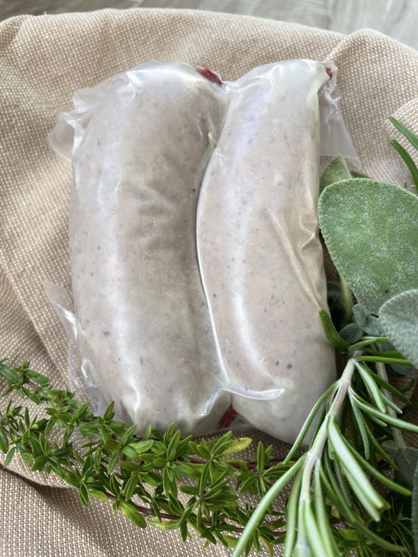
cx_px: 209
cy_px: 278
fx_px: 419
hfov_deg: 53.1
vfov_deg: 67.3
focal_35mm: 26
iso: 32
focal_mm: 4.2
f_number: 1.6
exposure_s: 1/135
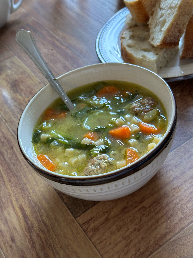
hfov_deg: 30.3
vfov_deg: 39.7
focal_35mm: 48
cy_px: 129
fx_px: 357
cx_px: 96
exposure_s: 1/60
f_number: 1.78
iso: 250
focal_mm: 6.86
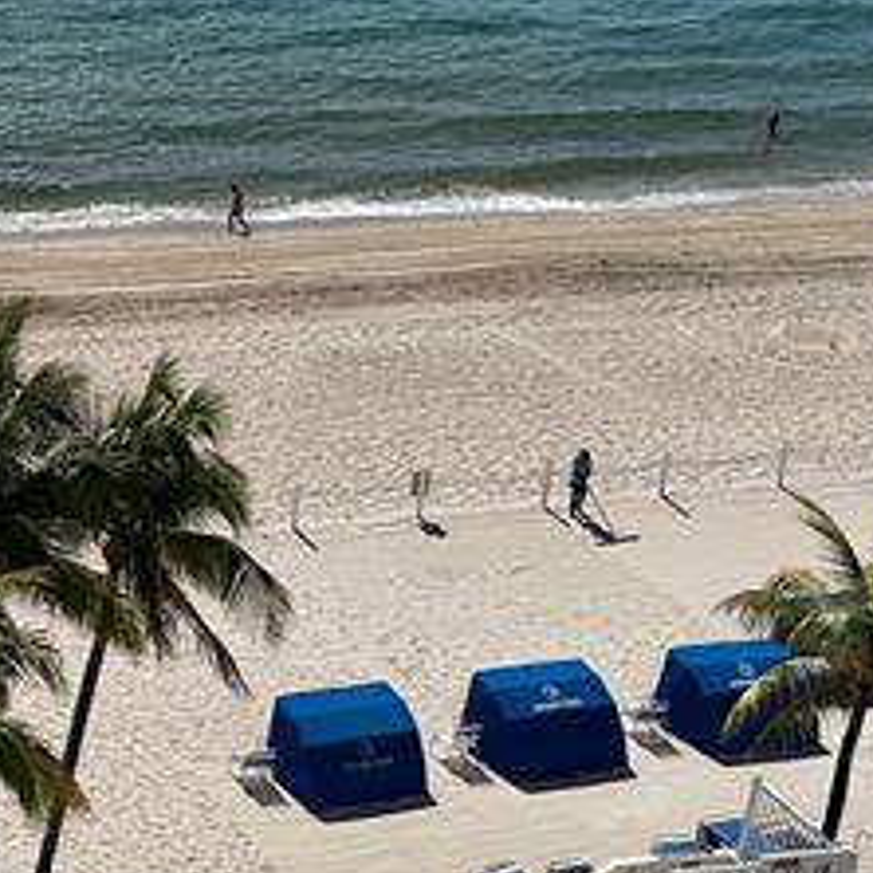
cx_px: -208
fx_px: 2368
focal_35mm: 83
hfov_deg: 19.5
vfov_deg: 20.9
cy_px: 464
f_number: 1.5
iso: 50
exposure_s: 1/8000
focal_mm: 5.7
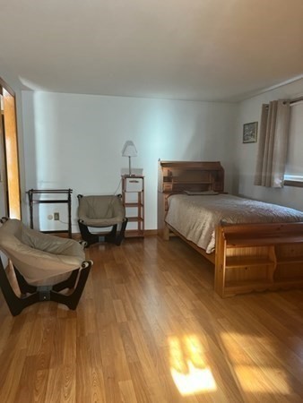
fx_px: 303
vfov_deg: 67.3
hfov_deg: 53.1
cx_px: 152
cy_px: 202
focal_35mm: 26
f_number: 1.5
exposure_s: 1/60
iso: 320
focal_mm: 5.7
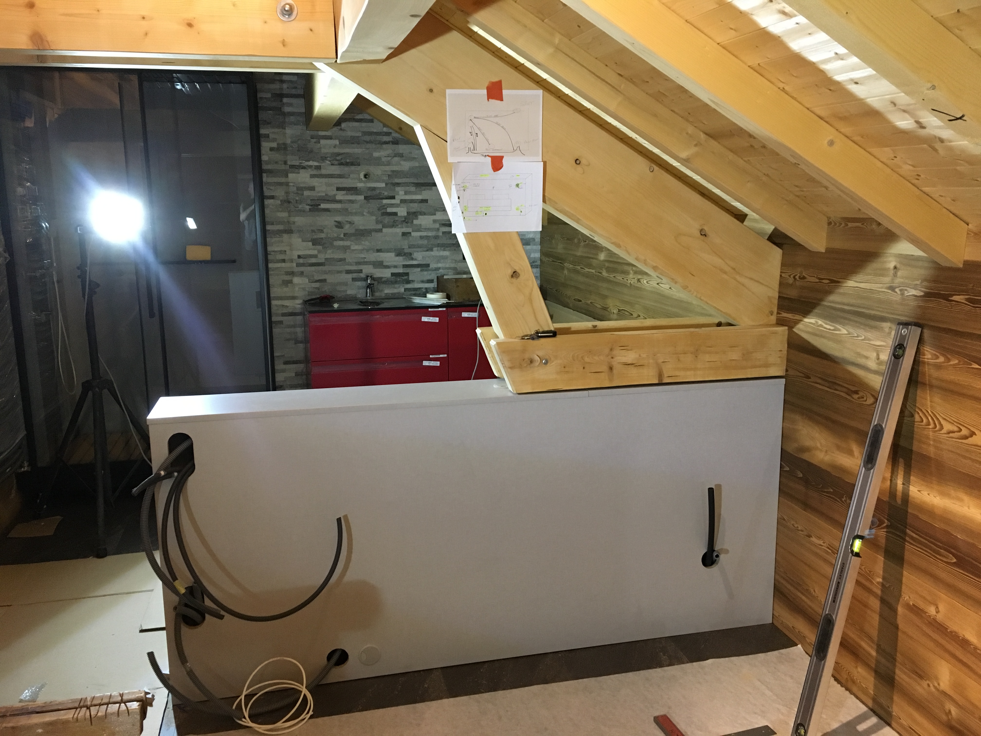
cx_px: 490
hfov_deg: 61.7
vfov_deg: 48.2
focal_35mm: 29
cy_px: 368
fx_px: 822
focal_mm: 4.15
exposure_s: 1/17
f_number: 2.2
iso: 200
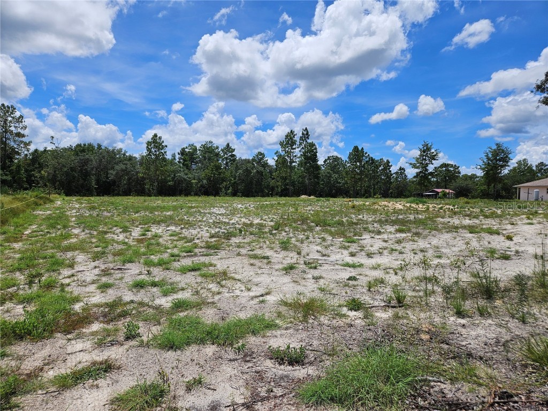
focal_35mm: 23
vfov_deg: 58.9
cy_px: 206
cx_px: 274
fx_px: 364
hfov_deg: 73.9
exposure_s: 1/4385
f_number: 1.8
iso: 25
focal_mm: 5.4
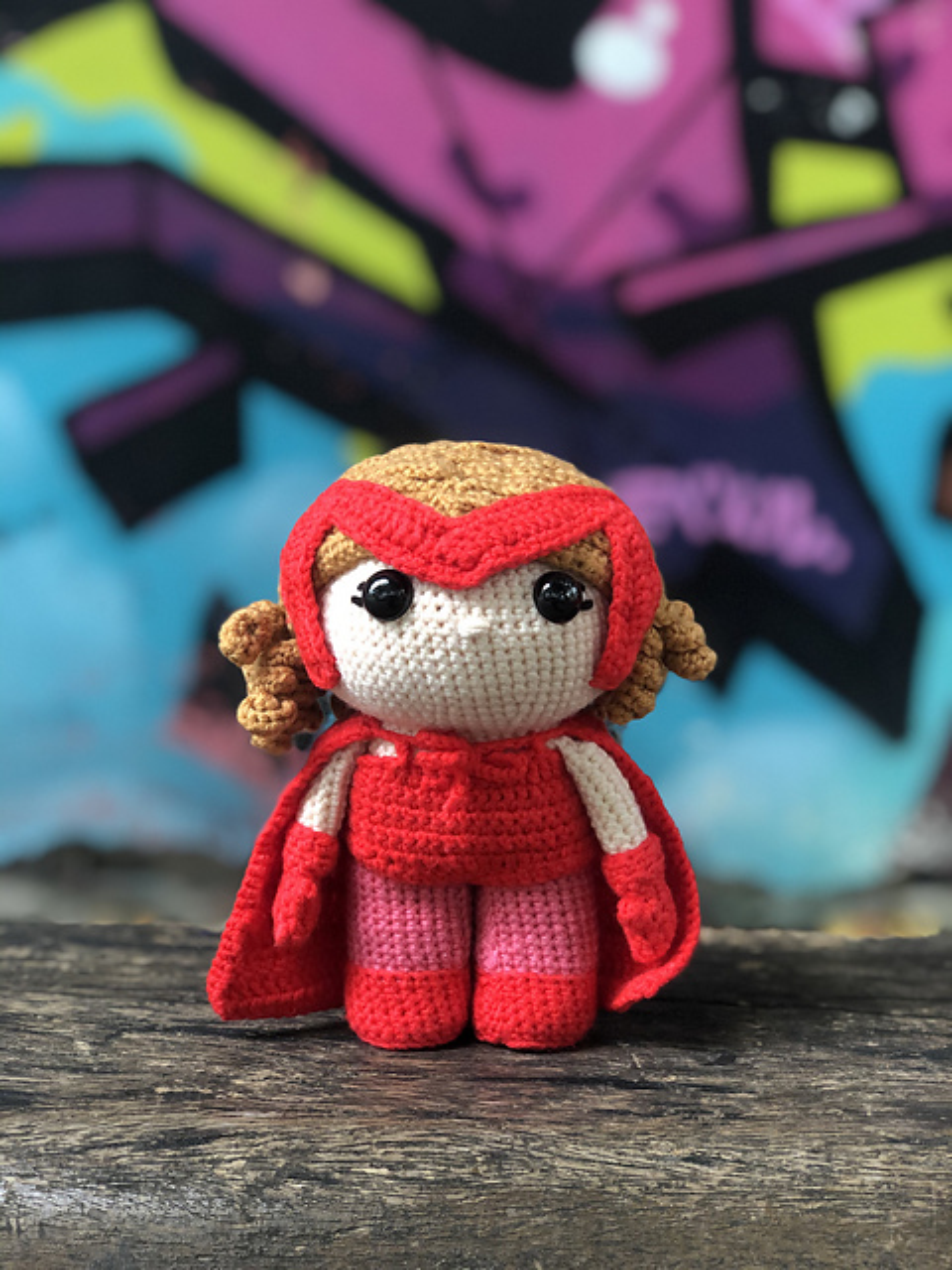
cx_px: 476
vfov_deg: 36.8
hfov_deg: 28.0
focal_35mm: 52
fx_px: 1907
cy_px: 635
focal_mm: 6
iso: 64
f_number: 2.4
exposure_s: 1/60
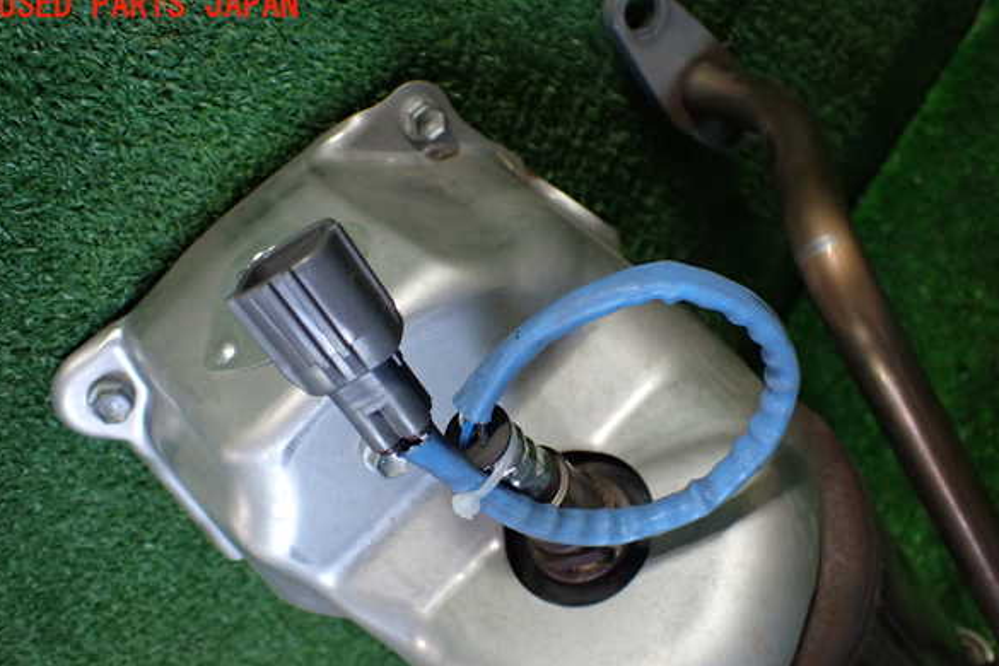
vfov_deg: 41.1
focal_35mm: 32
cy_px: 369
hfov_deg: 58.7
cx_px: 500
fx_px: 888
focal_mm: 5.4
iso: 400
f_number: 2.3
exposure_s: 1/125
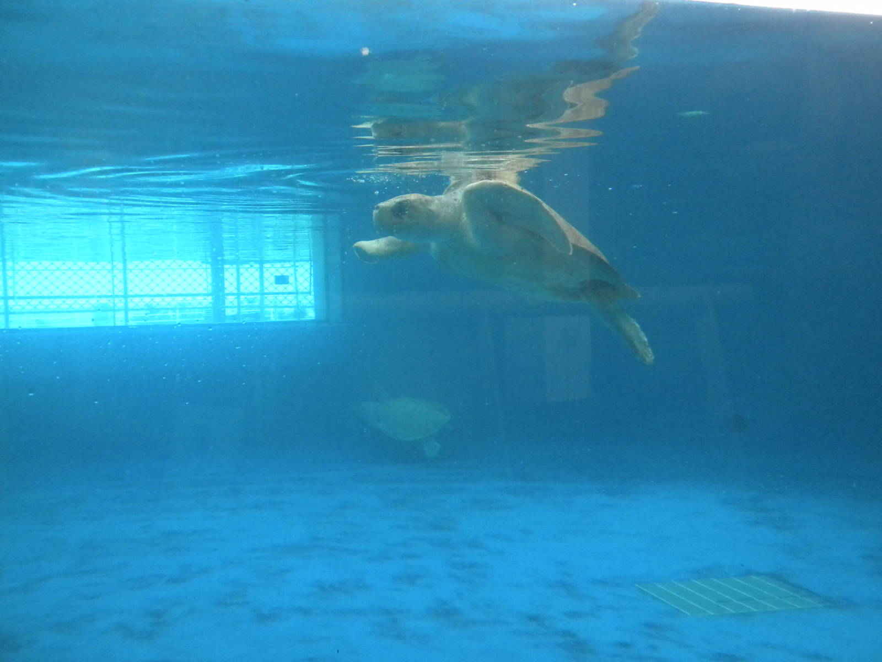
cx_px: 441
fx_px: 943
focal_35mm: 37
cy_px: 331
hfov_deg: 50.1
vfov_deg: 38.7
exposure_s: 1/349
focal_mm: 6.6
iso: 400
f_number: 3.5
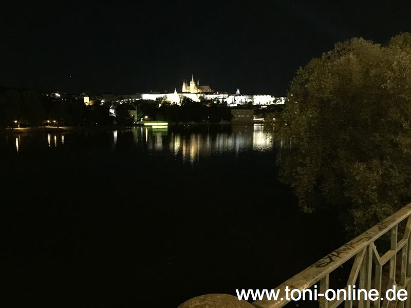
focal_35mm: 29
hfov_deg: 61.7
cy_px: 154
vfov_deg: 48.2
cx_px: 206
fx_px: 344
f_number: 2.2
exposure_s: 1/4
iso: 500
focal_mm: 4.15
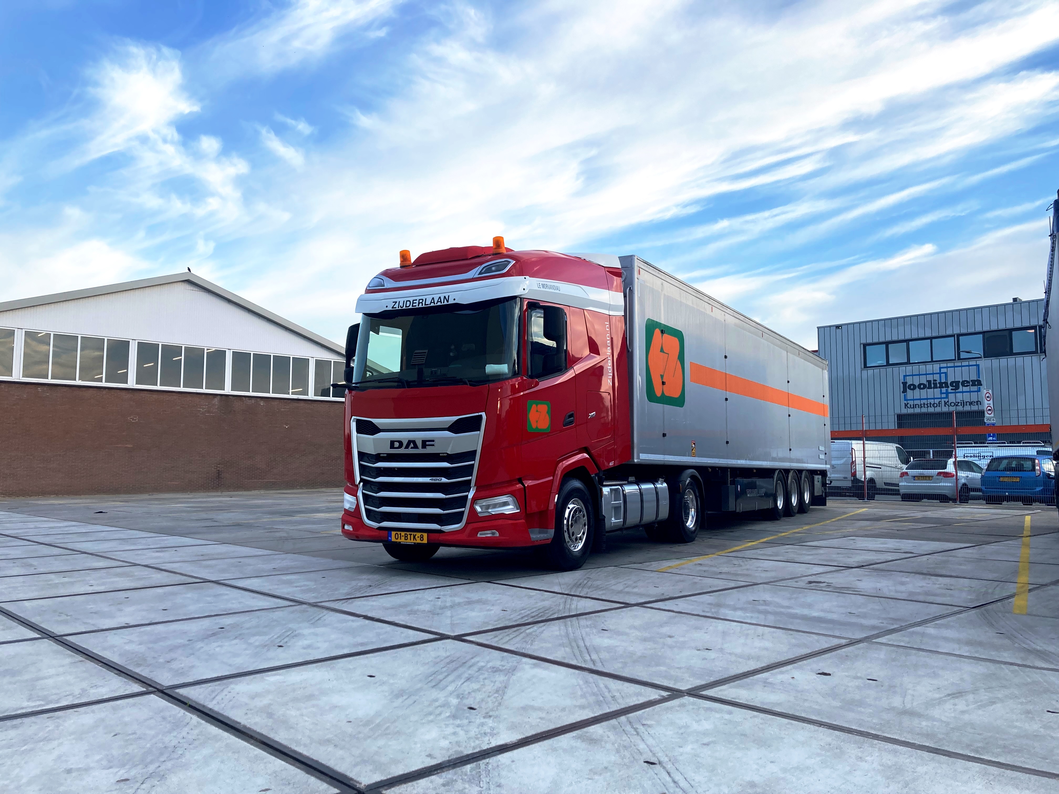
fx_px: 857
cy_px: 397
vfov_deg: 49.7
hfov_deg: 63.4
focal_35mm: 28
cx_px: 530
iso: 20
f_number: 1.8
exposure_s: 1/640
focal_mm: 3.99
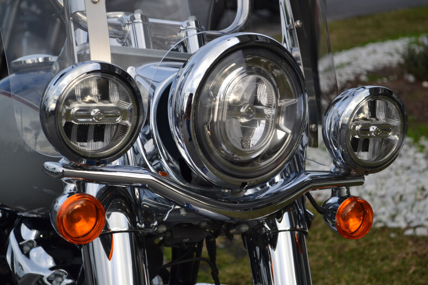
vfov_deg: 16.6
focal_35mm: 82
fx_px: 981
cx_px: 214
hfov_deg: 24.6
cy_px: 142
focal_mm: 55
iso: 100
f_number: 5.6
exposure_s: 1/125
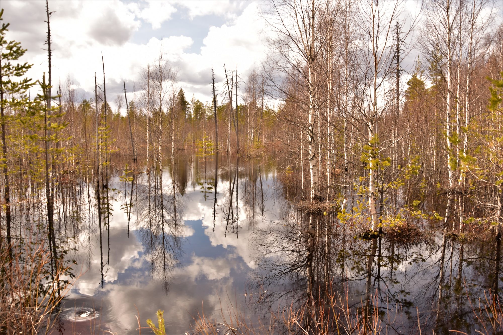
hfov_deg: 67.4
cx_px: 252
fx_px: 377
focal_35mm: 27
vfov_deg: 47.9
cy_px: 168
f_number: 6.3
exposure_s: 1/250
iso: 100
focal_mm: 18
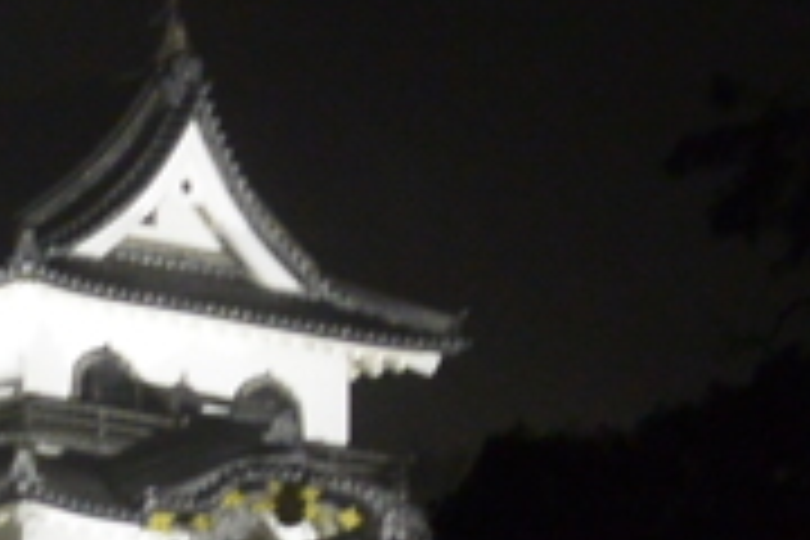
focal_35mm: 1020
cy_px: 162
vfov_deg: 1.3
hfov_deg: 2.0
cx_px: -1377
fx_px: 22948
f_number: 4.5
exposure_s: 1/15
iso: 800
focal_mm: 66.4
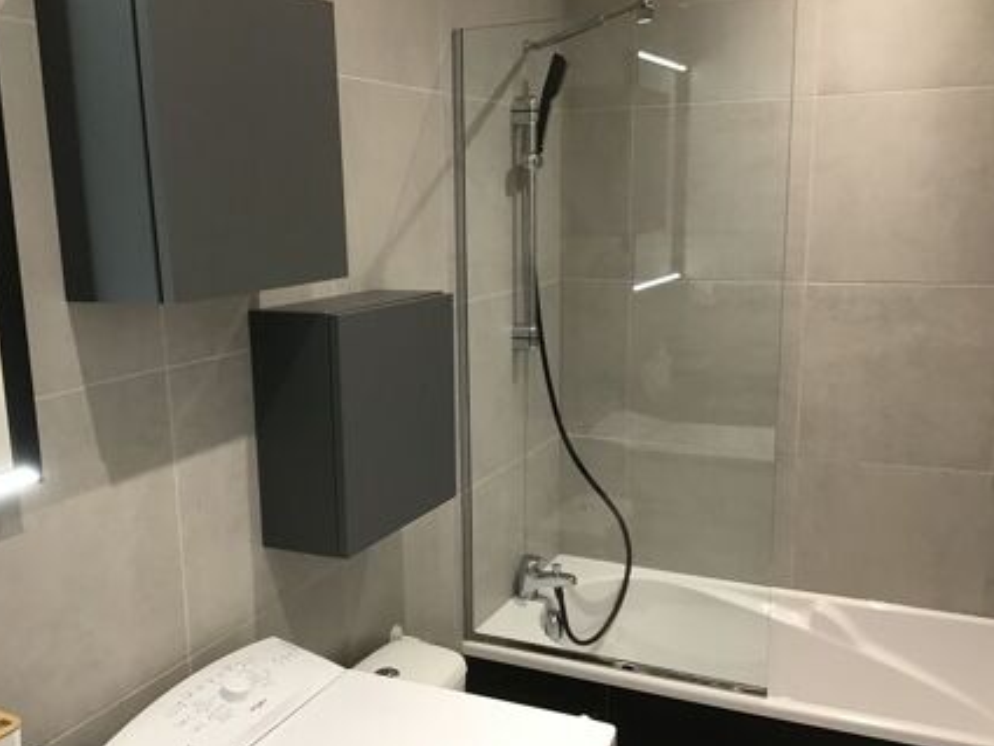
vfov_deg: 40.7
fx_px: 1005
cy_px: 412
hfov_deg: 52.5
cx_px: 454
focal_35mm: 35
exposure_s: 1/33
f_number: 2.4
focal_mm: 3.3
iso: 125
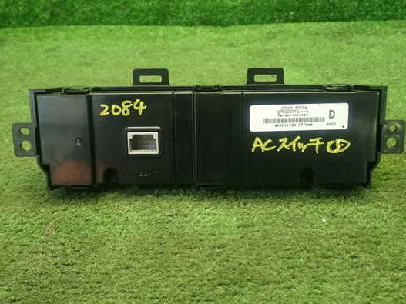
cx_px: 210
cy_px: 152
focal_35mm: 41
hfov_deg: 45.8
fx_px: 481
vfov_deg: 35.1
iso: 250
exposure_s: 1/40
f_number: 2.5
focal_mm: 6.37
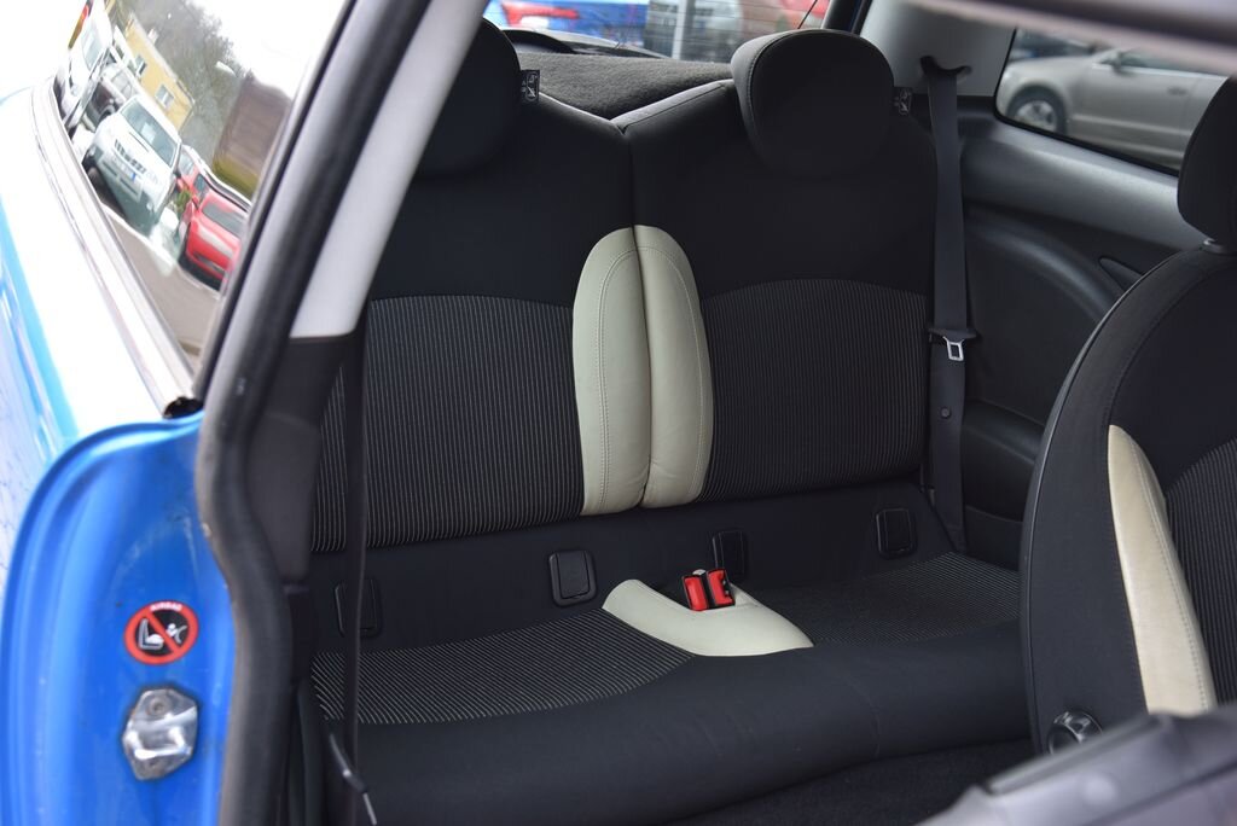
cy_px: 413
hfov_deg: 44.5
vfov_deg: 30.6
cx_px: 618
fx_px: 1513
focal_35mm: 44
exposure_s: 1/80
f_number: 4.5
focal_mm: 44
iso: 500
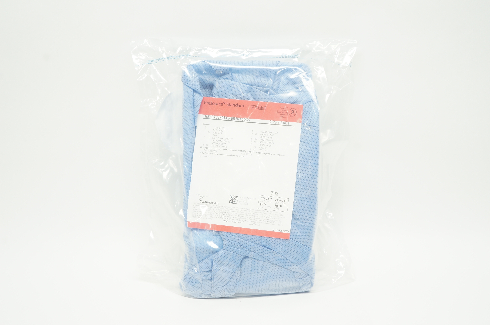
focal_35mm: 32
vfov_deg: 41.6
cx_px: 245
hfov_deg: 59.5
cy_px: 162
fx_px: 428
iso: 400
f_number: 10
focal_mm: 21
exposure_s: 1/15
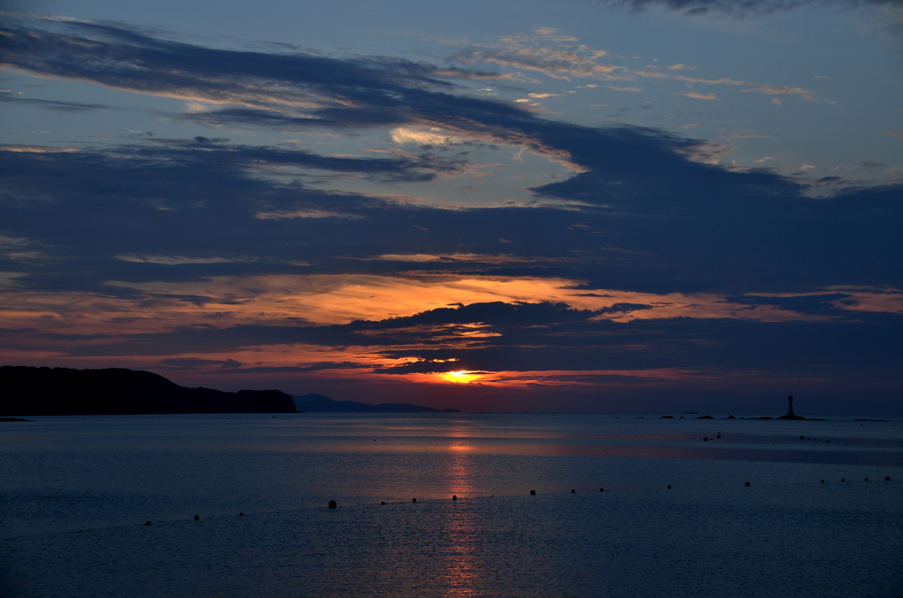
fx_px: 1952
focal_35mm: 78
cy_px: 299
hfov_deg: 26.0
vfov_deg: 17.4
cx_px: 452
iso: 100
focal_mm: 52
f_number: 7.1
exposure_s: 1/160
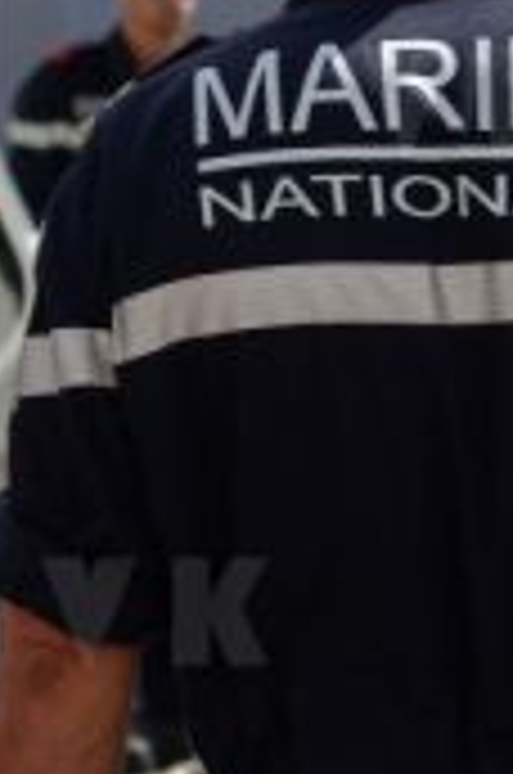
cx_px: 772
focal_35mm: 586
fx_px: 12576
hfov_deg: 2.3
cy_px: 202
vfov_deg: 3.5
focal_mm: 112
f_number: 8
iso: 160
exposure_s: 1/250
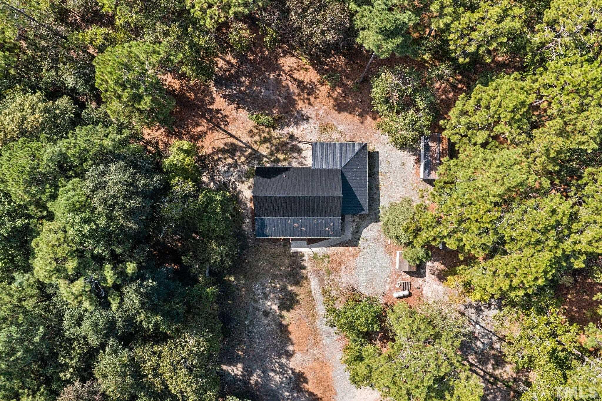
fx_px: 468
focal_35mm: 28
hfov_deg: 65.5
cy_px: 200
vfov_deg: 46.4
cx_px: 301
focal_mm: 10.26
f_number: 6.3
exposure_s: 1/640
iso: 100
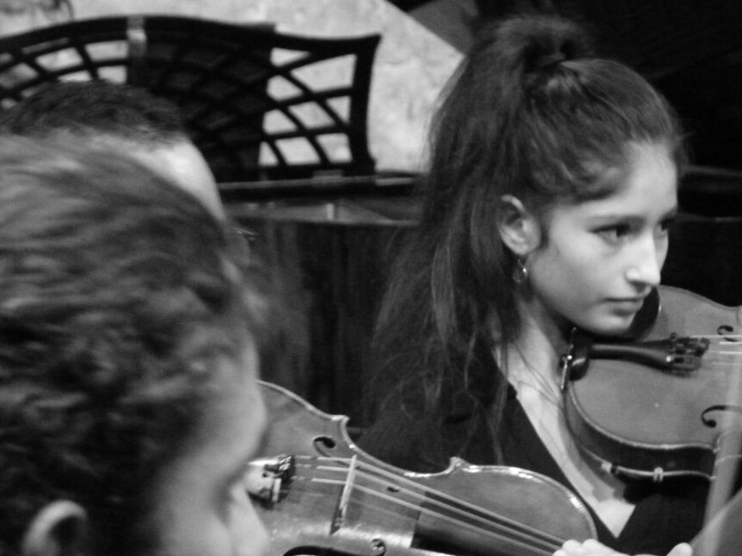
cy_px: 284
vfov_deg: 6.9
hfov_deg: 9.2
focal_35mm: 215
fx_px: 4609
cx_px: 407
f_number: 3.7
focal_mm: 32
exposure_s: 1/8
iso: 1250
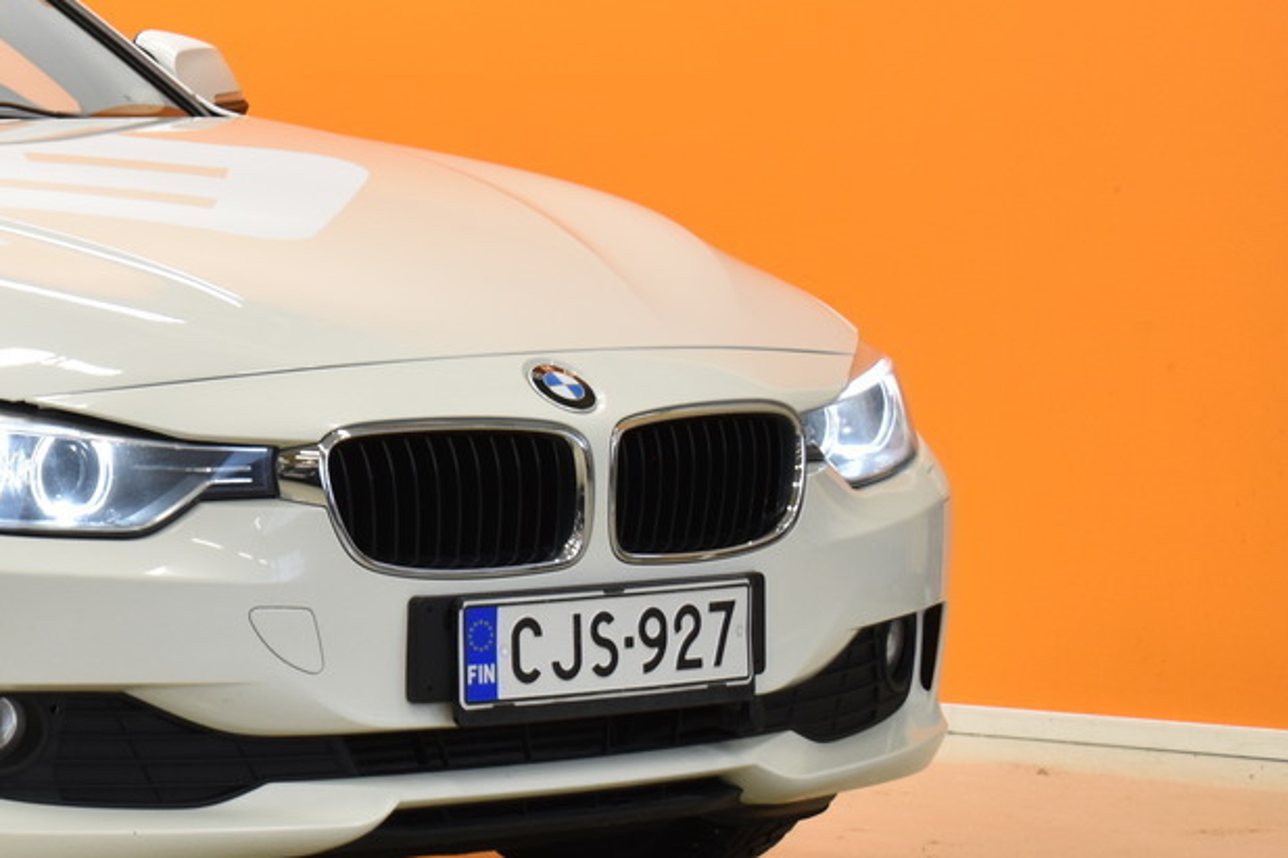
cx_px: -363
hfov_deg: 11.3
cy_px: 50
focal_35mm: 177
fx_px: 6342
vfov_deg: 7.7
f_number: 6.3
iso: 400
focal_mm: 45
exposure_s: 1/25
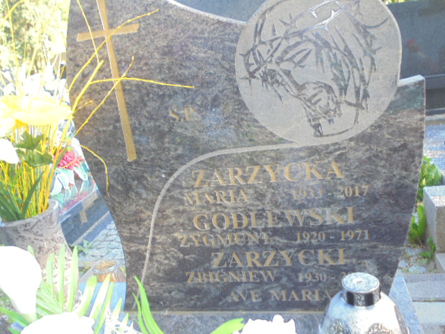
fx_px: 437
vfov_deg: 41.8
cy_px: 167
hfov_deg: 54.0
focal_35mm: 34
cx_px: 222
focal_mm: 6.1
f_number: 4
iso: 100
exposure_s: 1/30
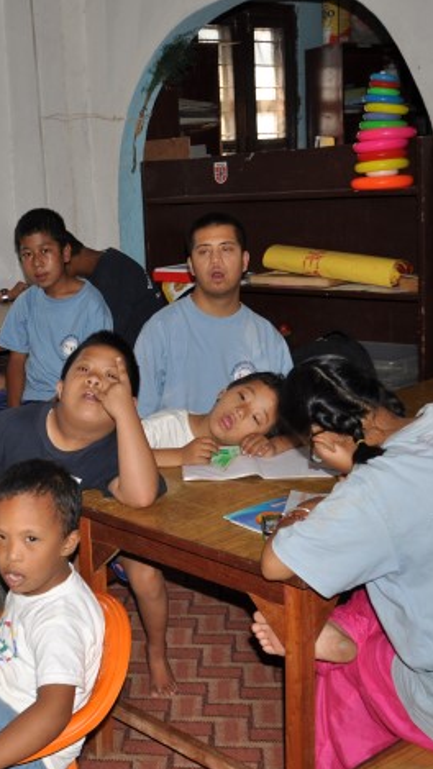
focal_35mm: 51
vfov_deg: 40.7
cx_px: -17
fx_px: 1036
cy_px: 380
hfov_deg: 22.5
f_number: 3.8
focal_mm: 21
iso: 200
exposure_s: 1/60
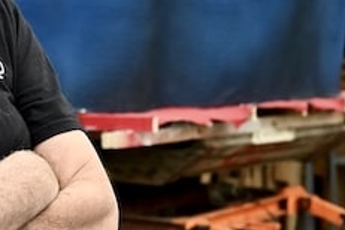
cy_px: -81
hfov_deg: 11.3
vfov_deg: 7.7
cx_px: -119
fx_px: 1696
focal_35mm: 177
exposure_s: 1/100
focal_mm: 40
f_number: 3.5
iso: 400
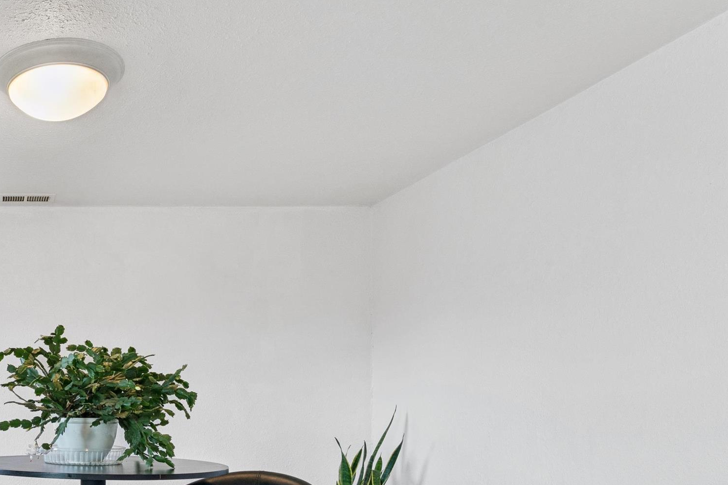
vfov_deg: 36.9
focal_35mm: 34
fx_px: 688
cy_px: 418
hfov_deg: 46.0
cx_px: -13
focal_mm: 16.5
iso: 400
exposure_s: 1/10
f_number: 13
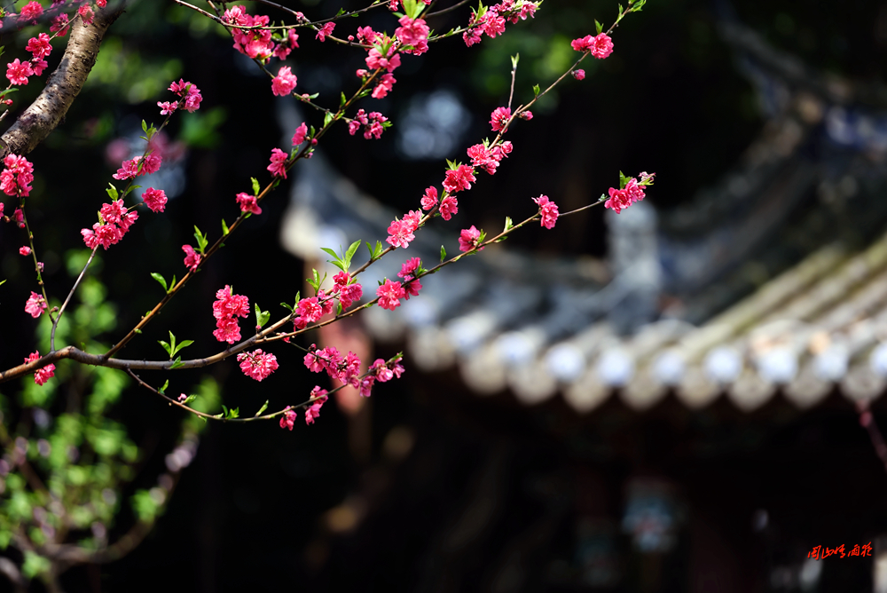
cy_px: 296
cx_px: 444
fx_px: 4930
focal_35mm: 200
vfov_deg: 6.9
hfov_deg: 10.3
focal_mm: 200
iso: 100
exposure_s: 1/800
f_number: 2.8
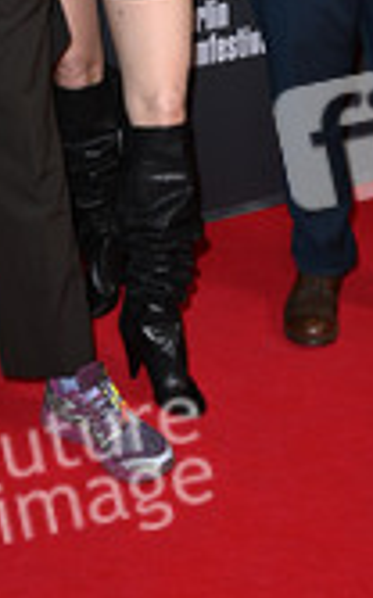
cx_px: 133
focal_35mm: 78
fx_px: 1272
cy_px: -54
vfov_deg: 24.7
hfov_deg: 16.7
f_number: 5.6
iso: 1600
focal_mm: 32
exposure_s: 1/250
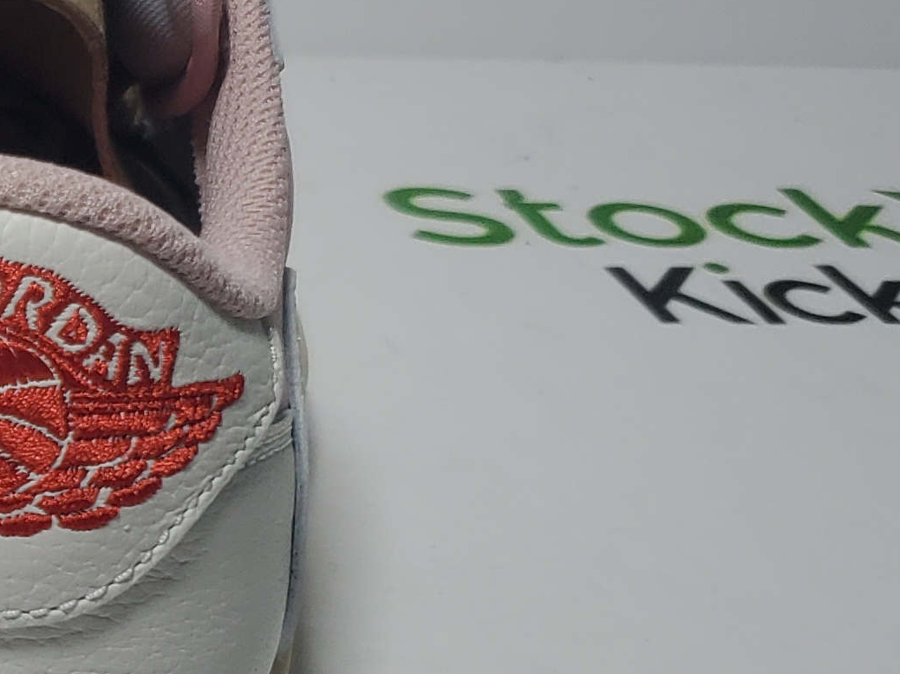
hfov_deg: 17.7
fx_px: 2625
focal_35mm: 101
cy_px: 361
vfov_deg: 14.6
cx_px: -385
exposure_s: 1/701
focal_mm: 4.3
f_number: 1.5
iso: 50
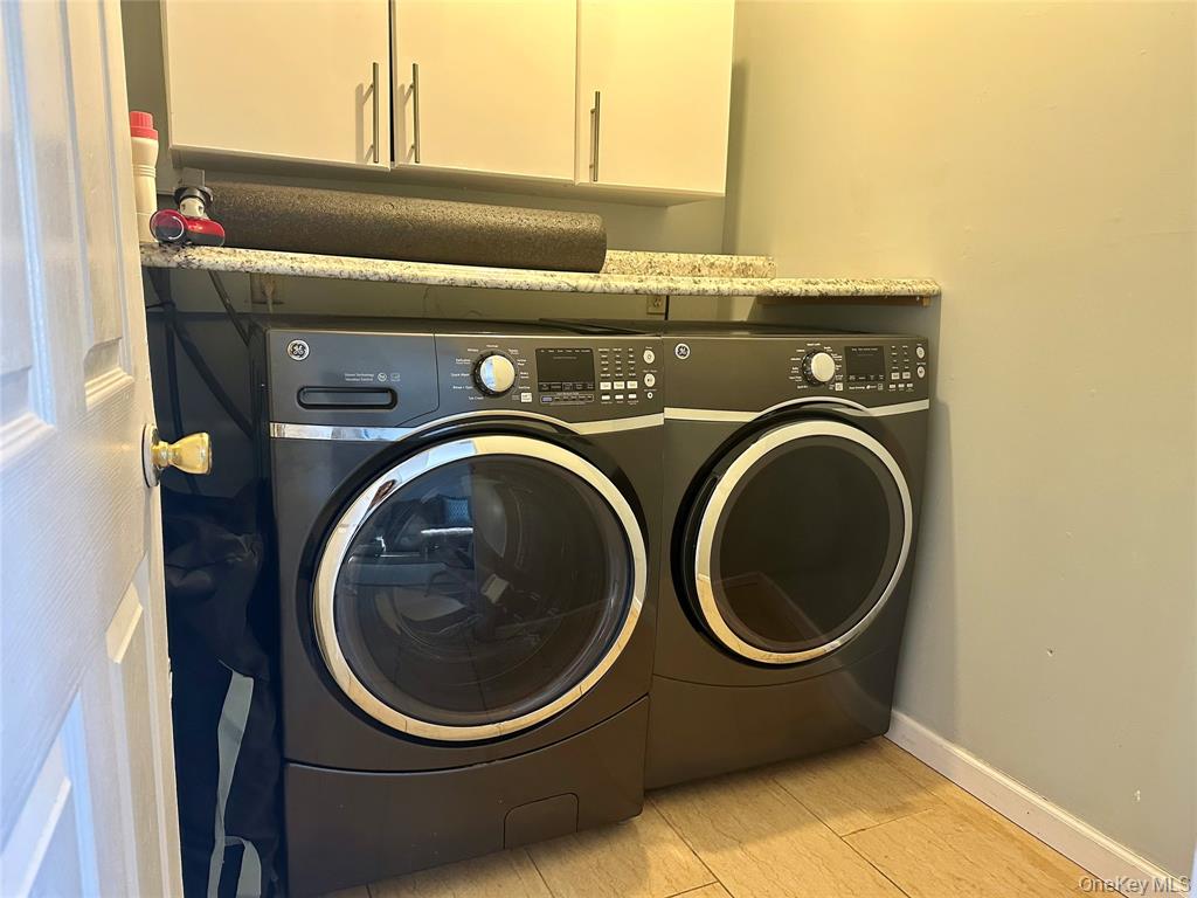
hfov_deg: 71.6
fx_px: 830
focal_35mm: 24
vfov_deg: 56.8
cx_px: 598
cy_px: 449
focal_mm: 6.86
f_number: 1.78
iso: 400
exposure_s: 1/60
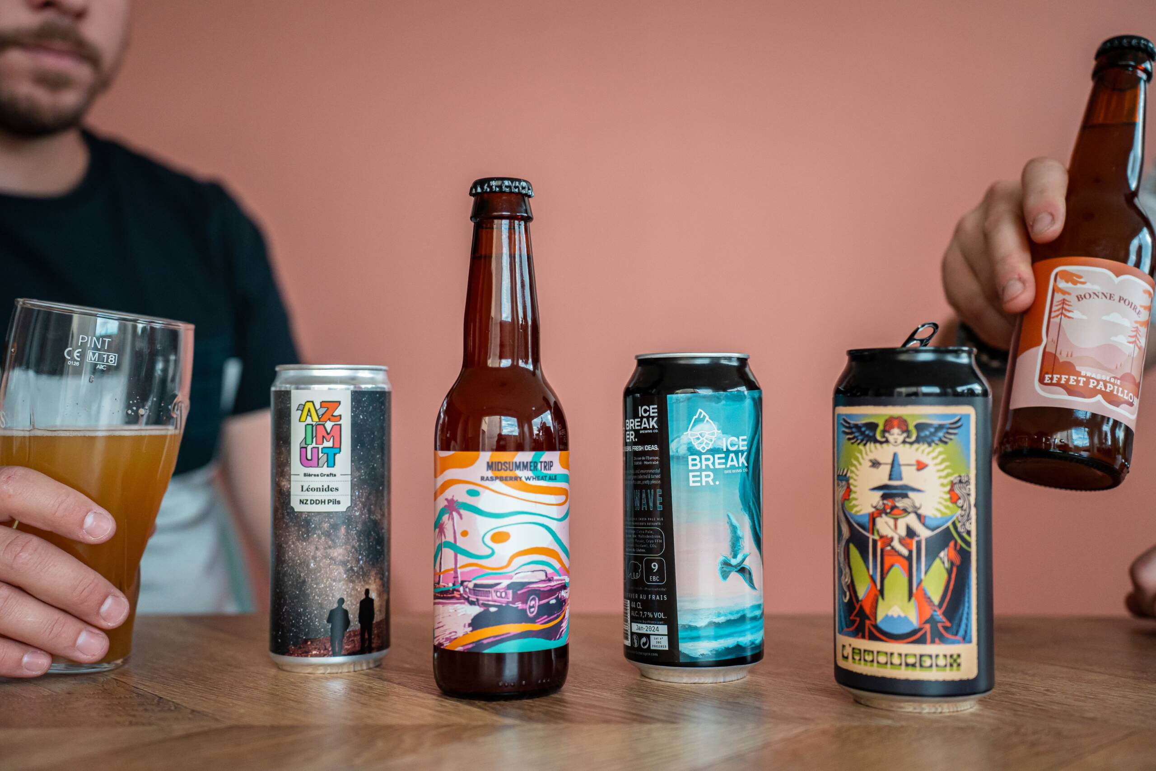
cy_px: 386
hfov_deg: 46.4
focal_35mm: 42
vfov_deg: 31.9
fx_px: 1349
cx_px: 578
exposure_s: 1/500
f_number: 2.8
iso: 800
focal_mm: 42
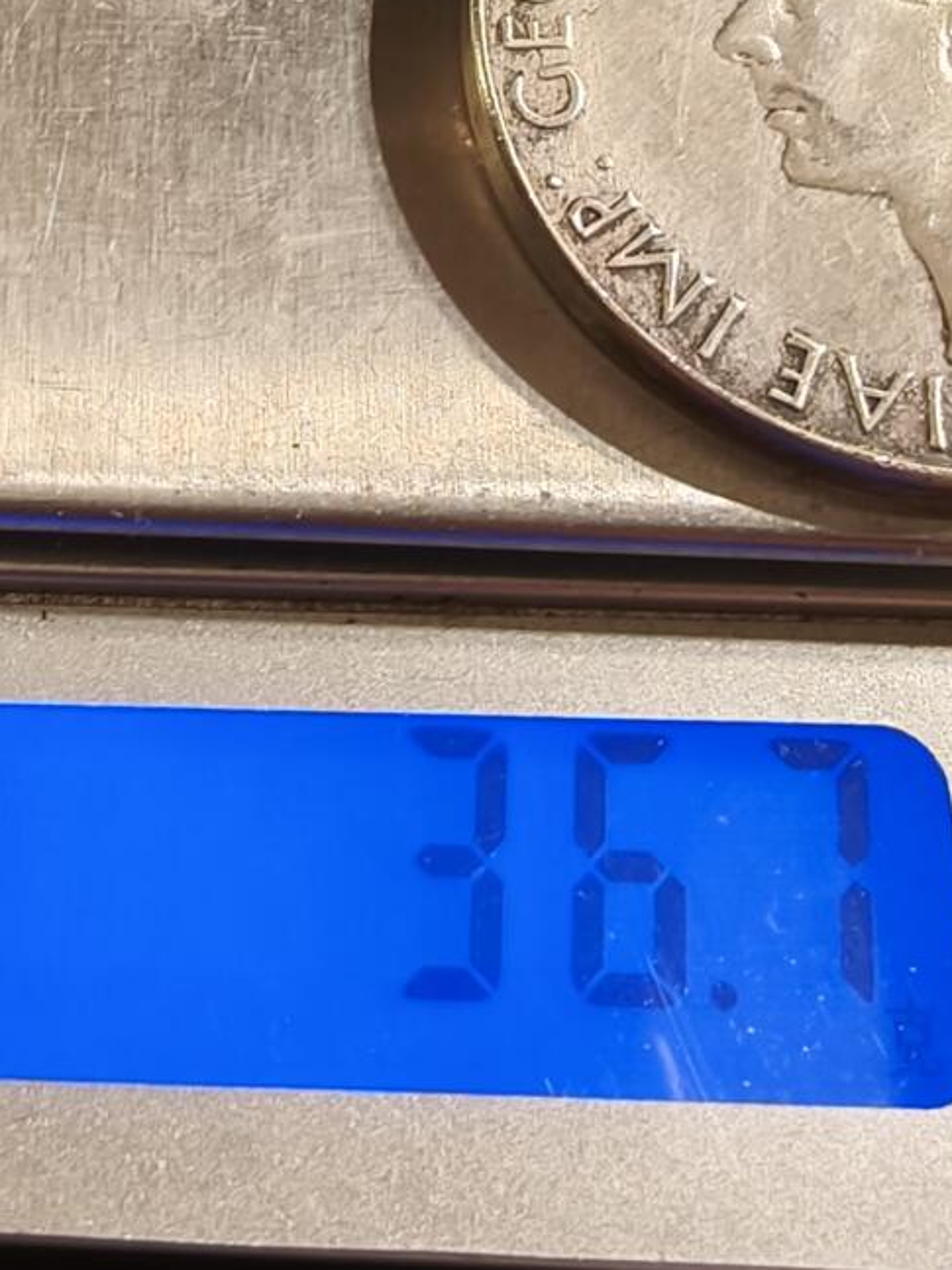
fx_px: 2348
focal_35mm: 64
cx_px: 601
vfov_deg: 30.3
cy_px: 583
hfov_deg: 22.9
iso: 160
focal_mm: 2.32
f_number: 2
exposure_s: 1/54.4
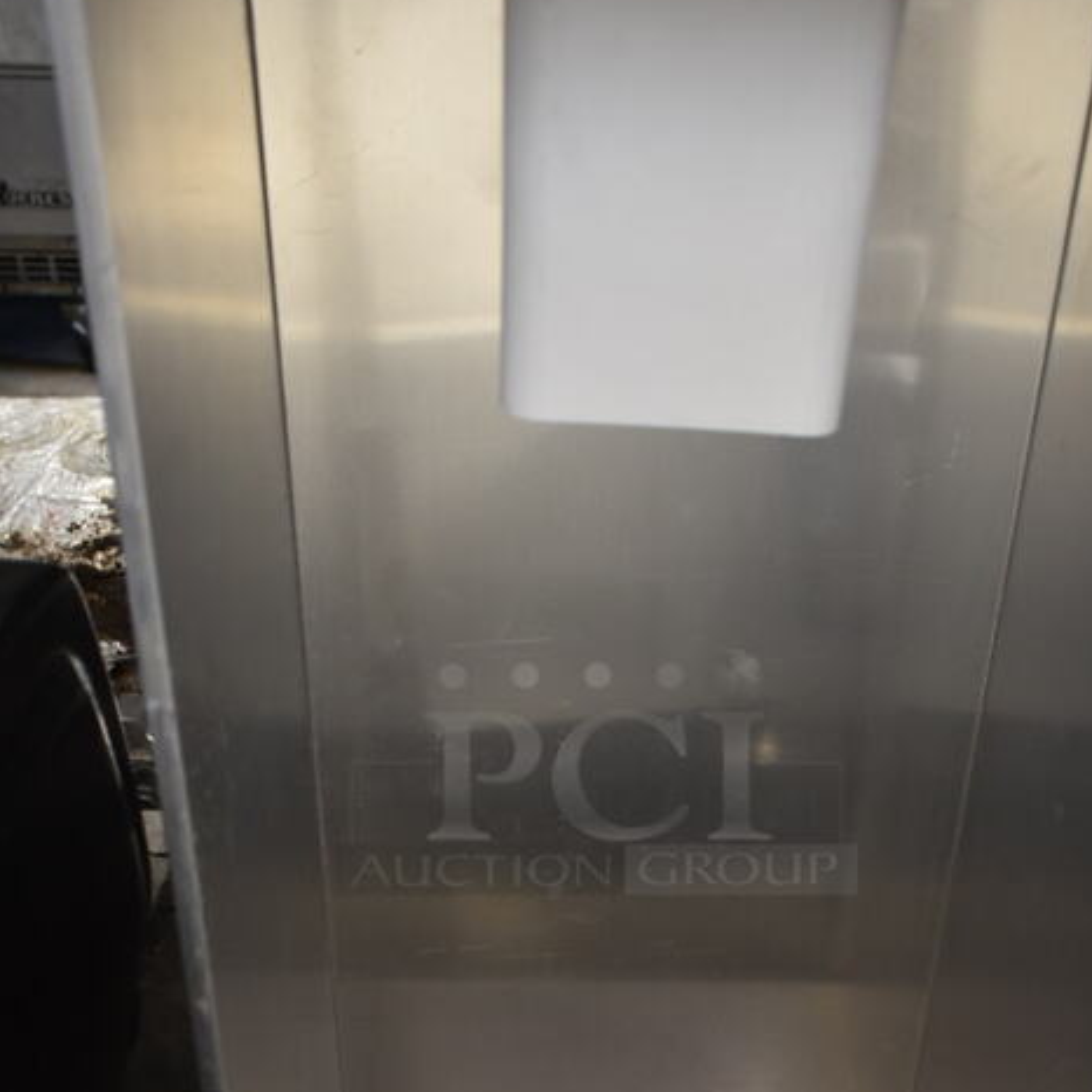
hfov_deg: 37.5
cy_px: 772
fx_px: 1606
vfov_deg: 36.9
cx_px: 598
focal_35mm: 45
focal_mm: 18
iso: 900
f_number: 3.5
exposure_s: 1/30
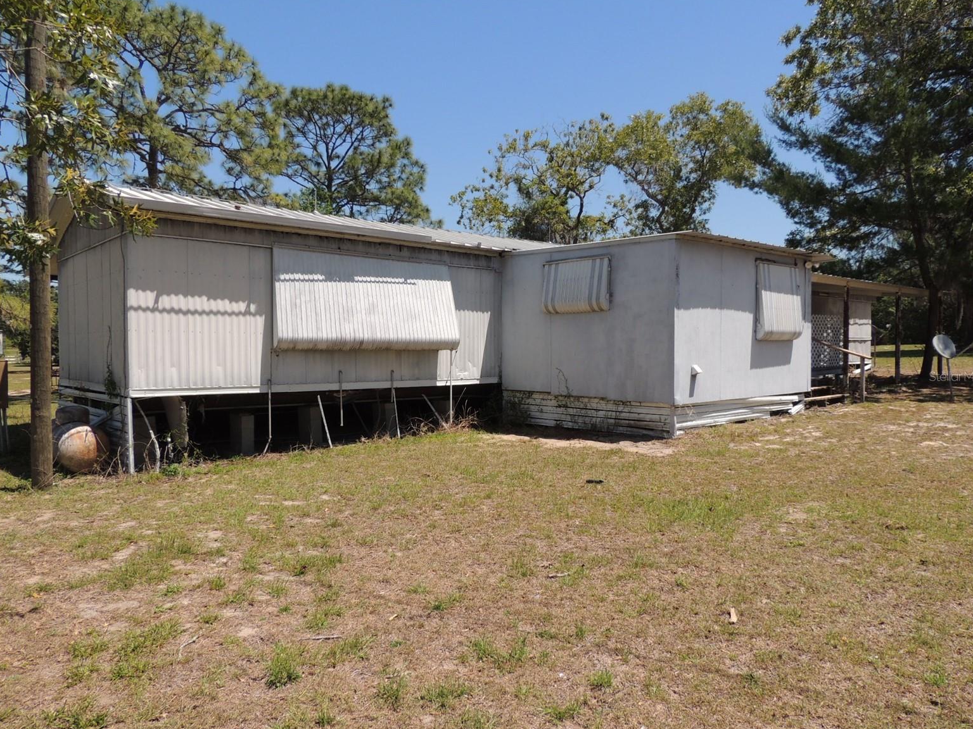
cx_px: 482
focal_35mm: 25
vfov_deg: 54.9
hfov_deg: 69.4
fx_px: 703
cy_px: 376
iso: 100
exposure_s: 1/1250
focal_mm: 4.3
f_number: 3
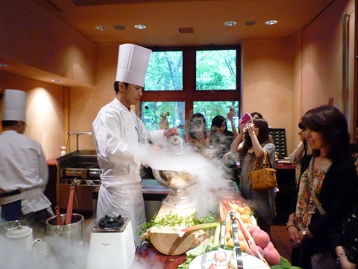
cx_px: 179
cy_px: 134
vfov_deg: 54.9
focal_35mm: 25
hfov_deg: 69.4
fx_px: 259
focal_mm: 4.4
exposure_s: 1/25
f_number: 2.8
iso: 400
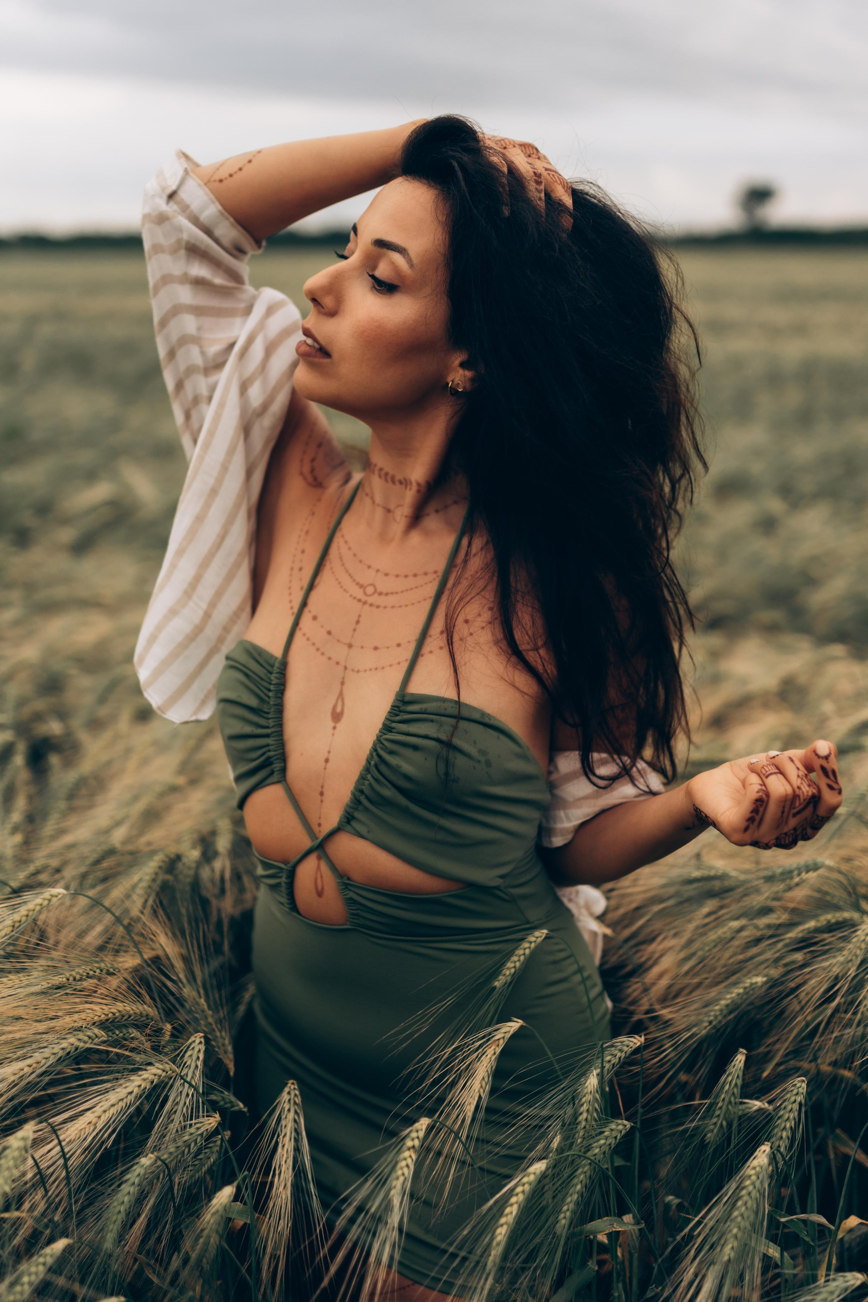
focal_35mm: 35
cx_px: 434
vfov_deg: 54.4
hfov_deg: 37.9
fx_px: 1265
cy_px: 651
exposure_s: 1/500
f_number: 1.4
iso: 200
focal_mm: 35
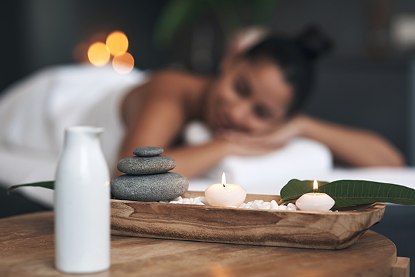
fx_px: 980
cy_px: 138
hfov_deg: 23.9
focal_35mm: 85
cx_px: 208
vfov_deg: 16.1
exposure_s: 1/200
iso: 320
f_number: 2.2
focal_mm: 85
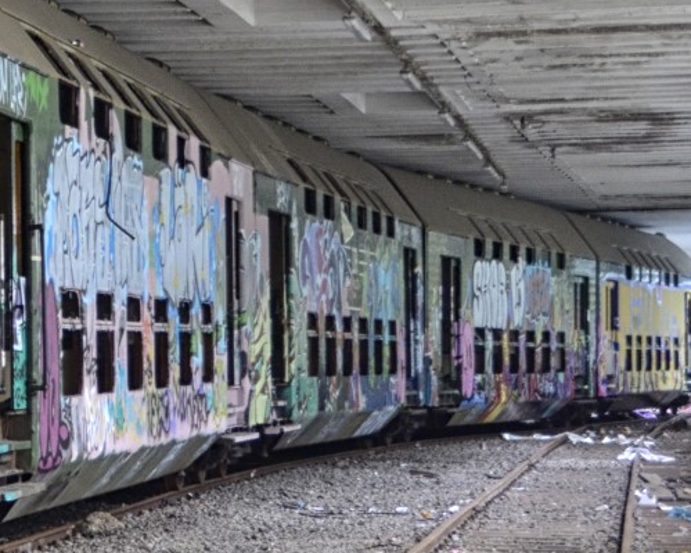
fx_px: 3006
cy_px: 197
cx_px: -279
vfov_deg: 10.5
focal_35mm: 147
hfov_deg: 12.6
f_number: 4.2
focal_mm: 32
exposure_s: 1/20
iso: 800
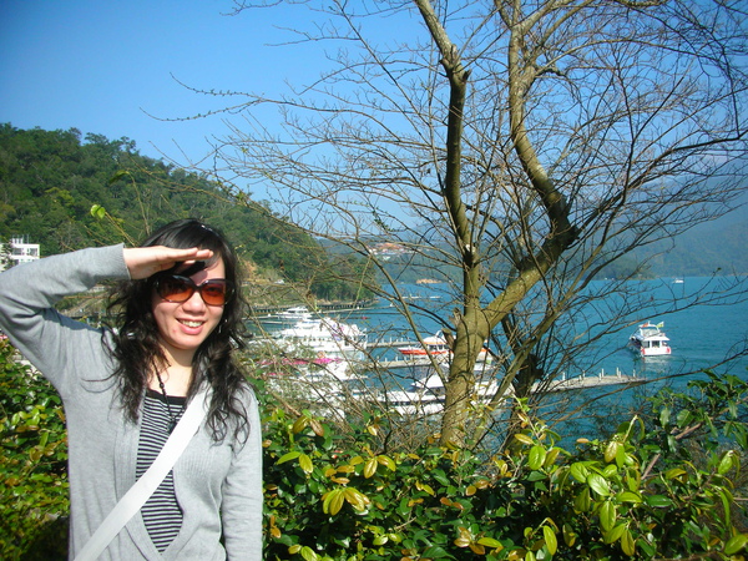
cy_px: 280
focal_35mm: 35
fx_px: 756
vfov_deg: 40.7
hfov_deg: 52.6
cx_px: 374
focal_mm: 5.8
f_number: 8.5
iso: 50
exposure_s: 1/125
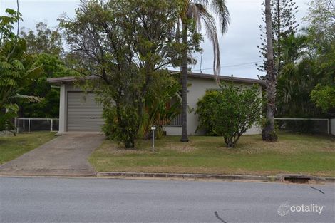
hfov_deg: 53.1
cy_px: 112
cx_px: 168
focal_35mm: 36
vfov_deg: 36.8
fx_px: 335
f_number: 6.3
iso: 100
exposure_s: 1/160
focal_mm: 24
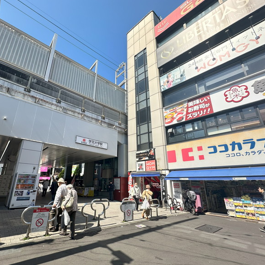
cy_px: 135
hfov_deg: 83.4
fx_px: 147
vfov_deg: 84.0
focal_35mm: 17
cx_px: 113
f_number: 2.2
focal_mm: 2.22
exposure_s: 1/1335
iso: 40
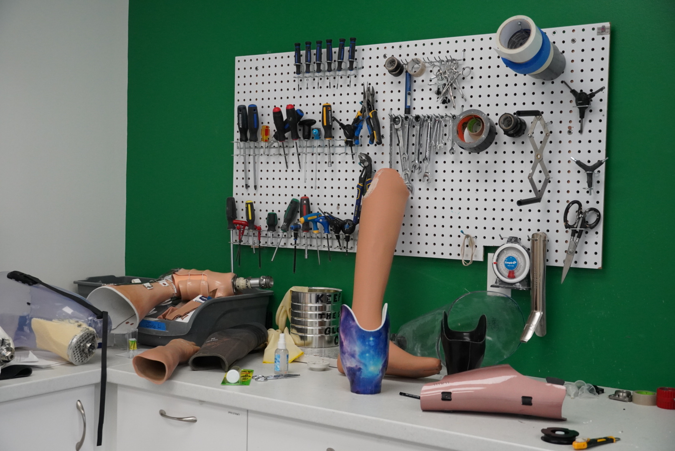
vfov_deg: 28.1
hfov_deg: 41.1
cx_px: 338
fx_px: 901
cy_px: 226
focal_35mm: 48
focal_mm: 32
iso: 1600
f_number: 4.5
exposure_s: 1/320
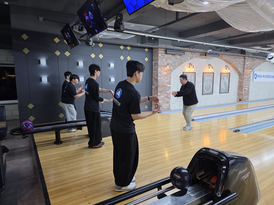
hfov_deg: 73.9
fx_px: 182
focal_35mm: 23
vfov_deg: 58.9
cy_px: 102
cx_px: 137
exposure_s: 1/120
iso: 320
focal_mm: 6.3
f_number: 1.7
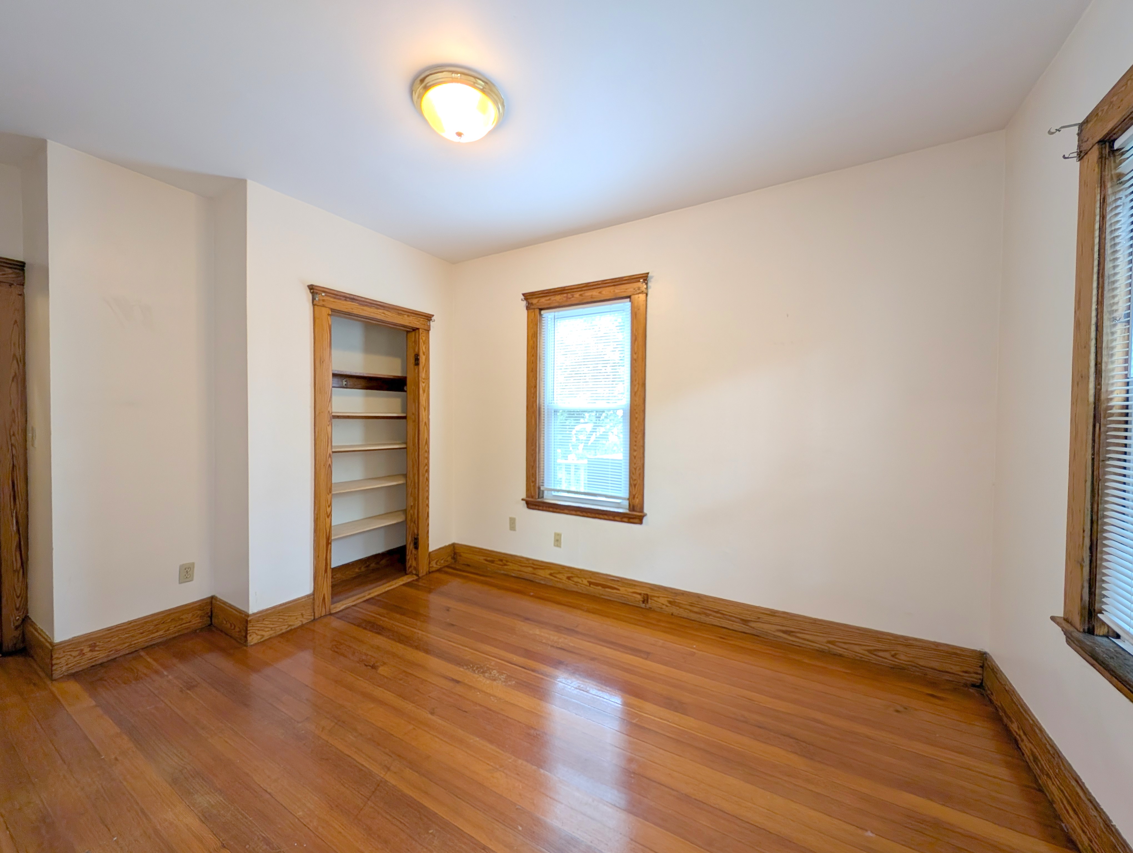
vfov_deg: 94.6
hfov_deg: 110.5
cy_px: 426
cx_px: 566
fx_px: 393
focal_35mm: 12
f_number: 1.95
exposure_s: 1/40
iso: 52
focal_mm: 2.23
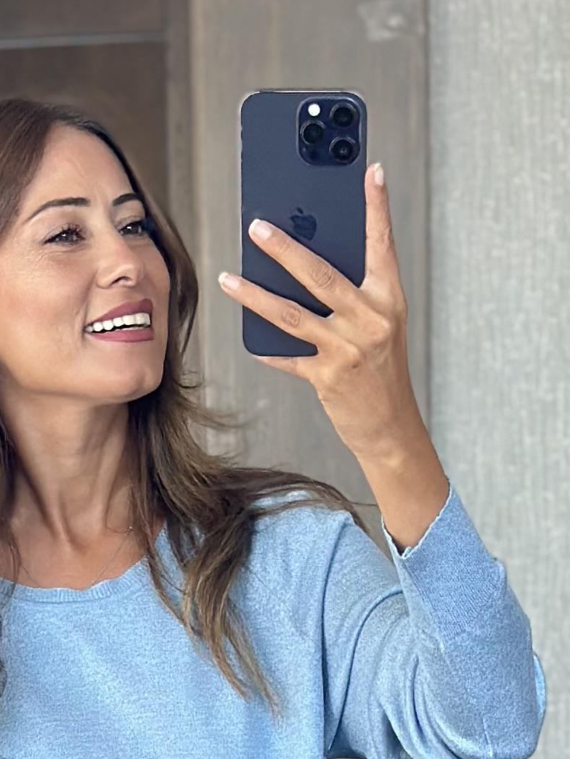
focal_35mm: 185
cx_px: -19
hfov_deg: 8.0
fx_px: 4060
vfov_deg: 10.2
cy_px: 1269
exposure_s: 1/72
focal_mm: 6.86
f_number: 1.78
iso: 125
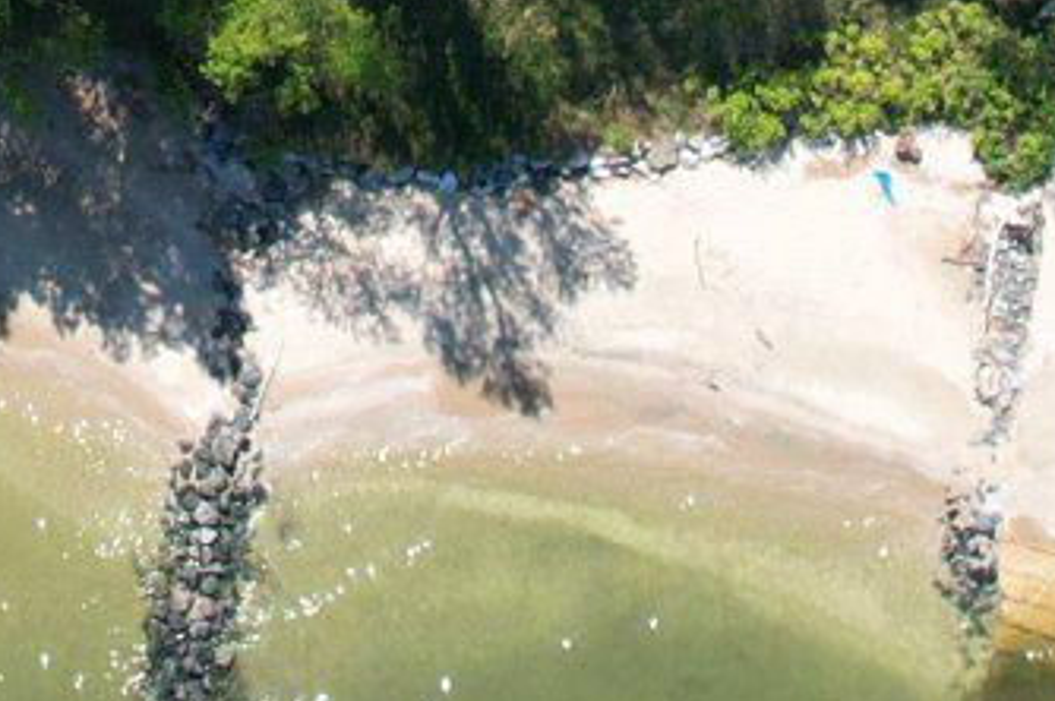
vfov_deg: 8.5
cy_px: -1369
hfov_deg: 14.6
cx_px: -272
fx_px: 3952
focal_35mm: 135
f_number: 2.8
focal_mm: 8.38
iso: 100
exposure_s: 1/1250
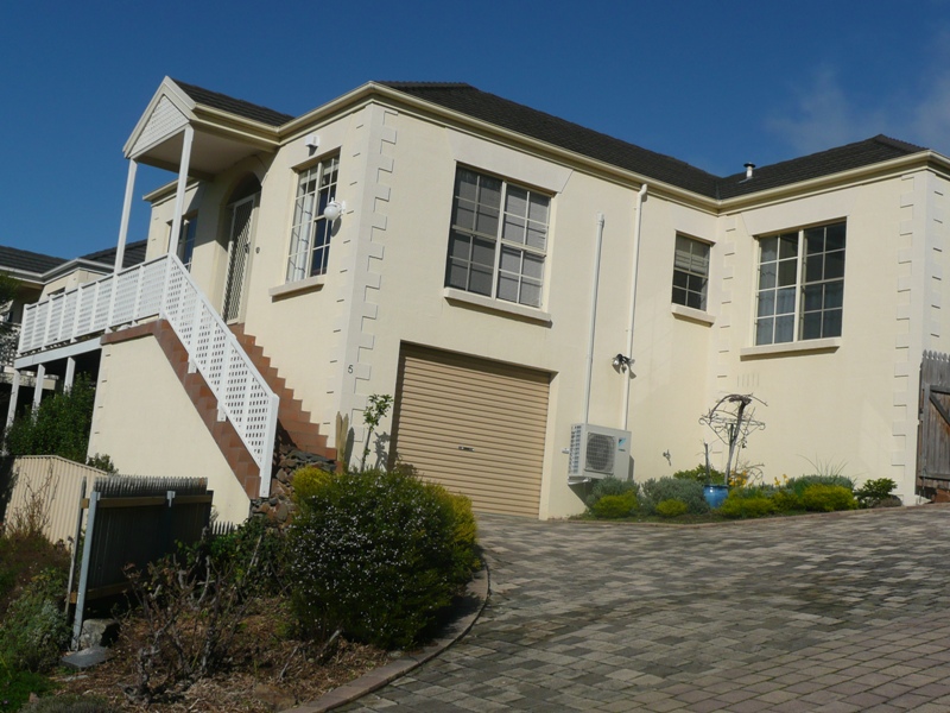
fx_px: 1180
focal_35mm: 43
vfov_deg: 33.6
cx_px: 475
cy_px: 356
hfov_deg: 43.9
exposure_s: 1/400
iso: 100
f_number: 10
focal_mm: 7
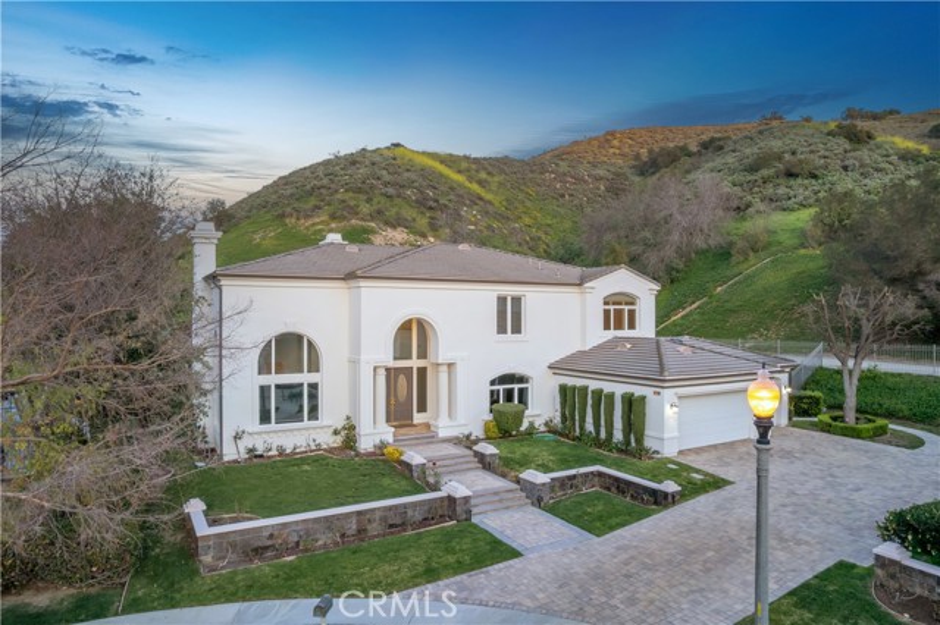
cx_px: 470
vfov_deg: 57.2
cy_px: 312
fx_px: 574
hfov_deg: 78.6
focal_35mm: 22
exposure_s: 1/50
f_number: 2.8
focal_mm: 8.38
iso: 100
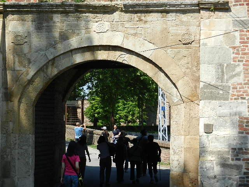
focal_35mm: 106
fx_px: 762
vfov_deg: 14.0
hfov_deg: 18.5
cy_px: 94
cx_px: 124
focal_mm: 19.1
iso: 160
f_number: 5
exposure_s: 1/640
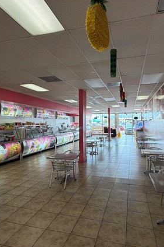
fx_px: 151
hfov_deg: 56.9
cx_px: 94
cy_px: 124
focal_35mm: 22
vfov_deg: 78.6
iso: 125
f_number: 2.2
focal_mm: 2.22
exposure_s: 1/120
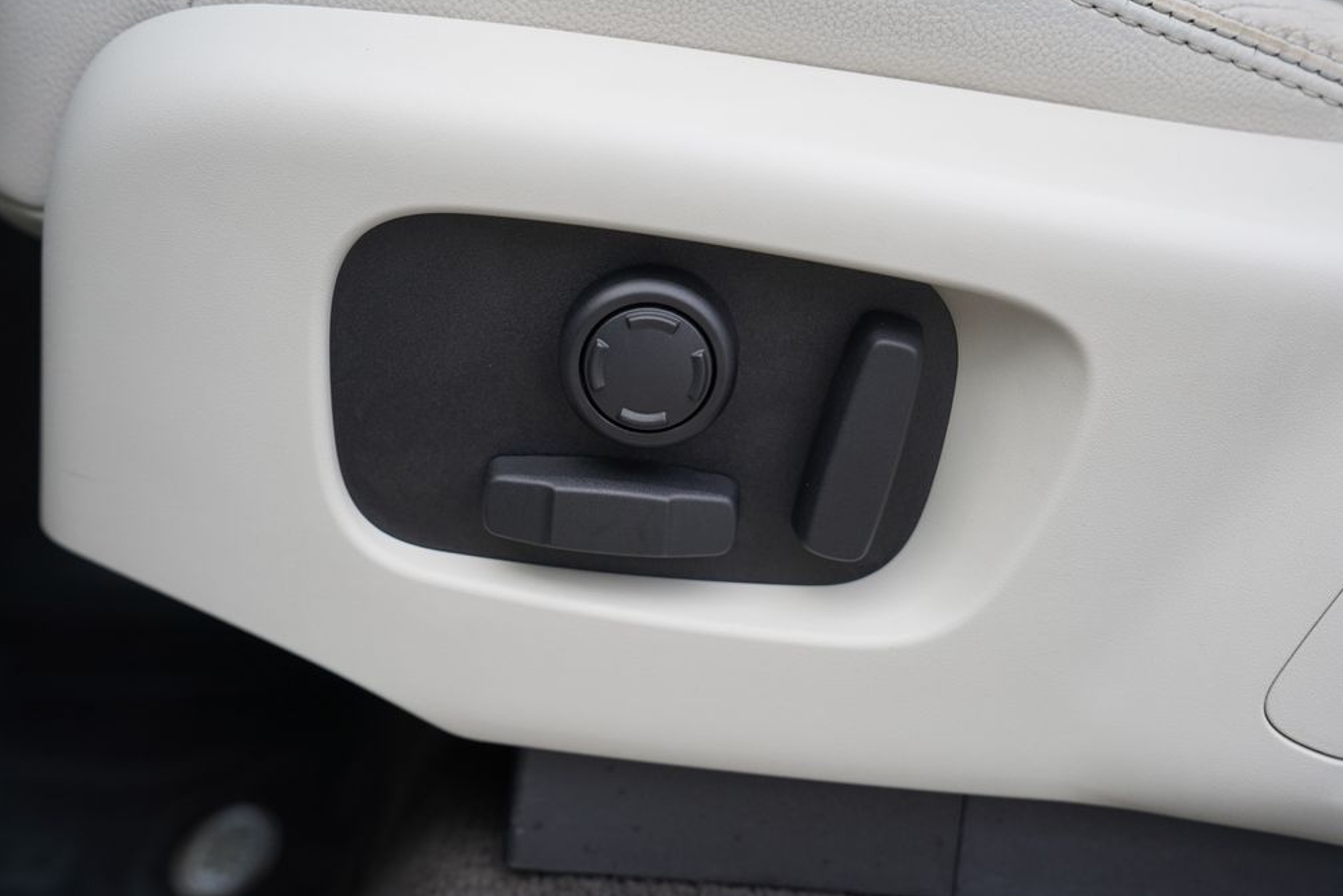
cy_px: 448
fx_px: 1828
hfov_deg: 40.3
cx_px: 684
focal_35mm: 49
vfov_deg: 27.5
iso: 250
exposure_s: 1/60
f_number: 4
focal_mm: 48
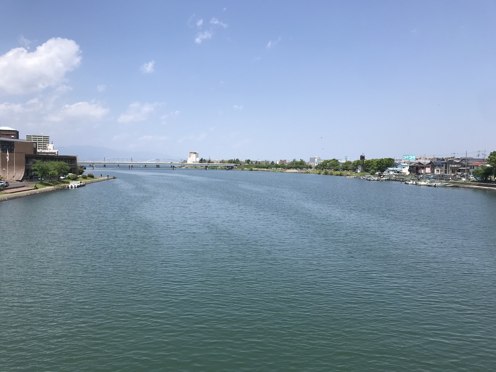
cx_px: 248
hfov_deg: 63.4
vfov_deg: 49.7
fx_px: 401
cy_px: 186
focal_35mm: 28
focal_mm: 3.99
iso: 20
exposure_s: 1/2994
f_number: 1.8
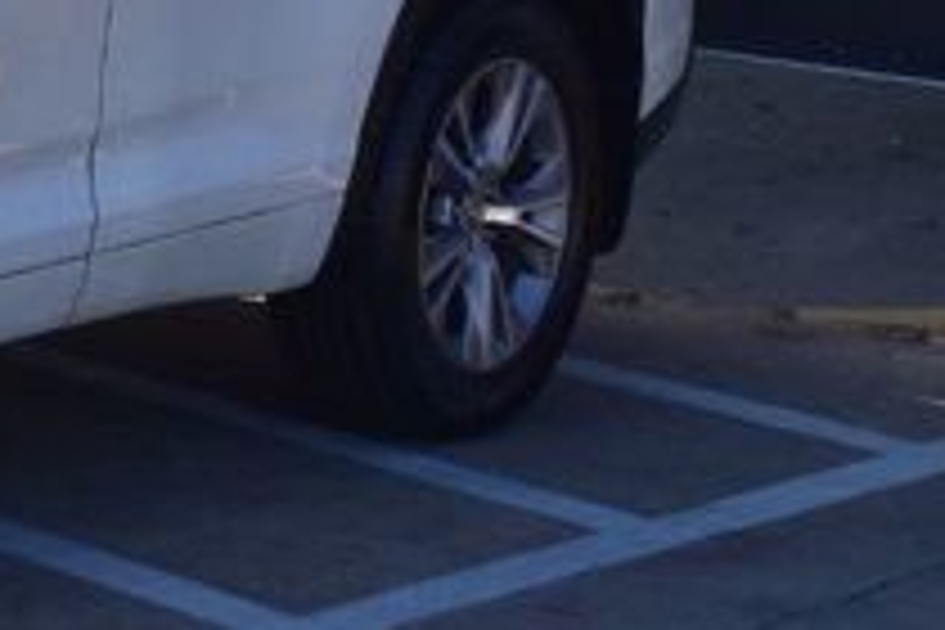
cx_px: 94
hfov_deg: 10.8
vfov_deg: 7.2
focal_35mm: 190
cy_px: -194
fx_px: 4987
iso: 400
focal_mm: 26
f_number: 11
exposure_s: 1/400
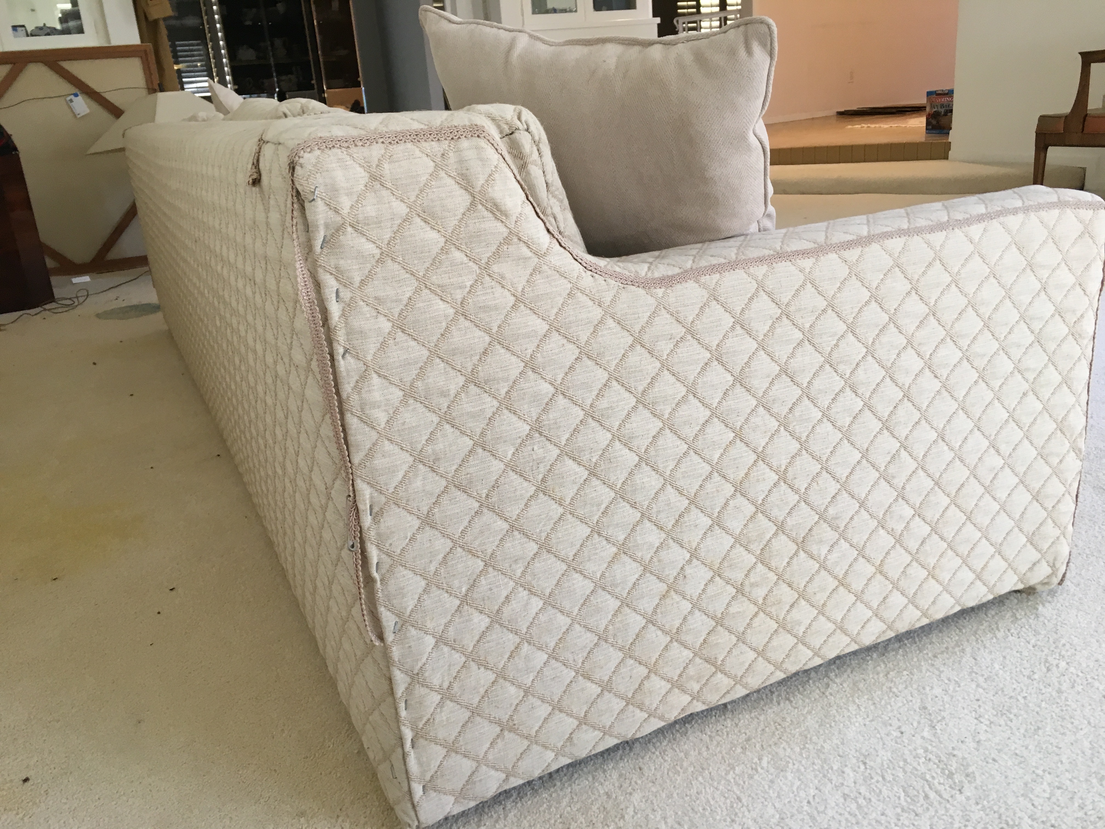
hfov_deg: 61.7
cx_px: 552
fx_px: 926
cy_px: 414
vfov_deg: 48.2
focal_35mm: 29
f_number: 2.2
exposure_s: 1/30
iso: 80
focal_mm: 4.15
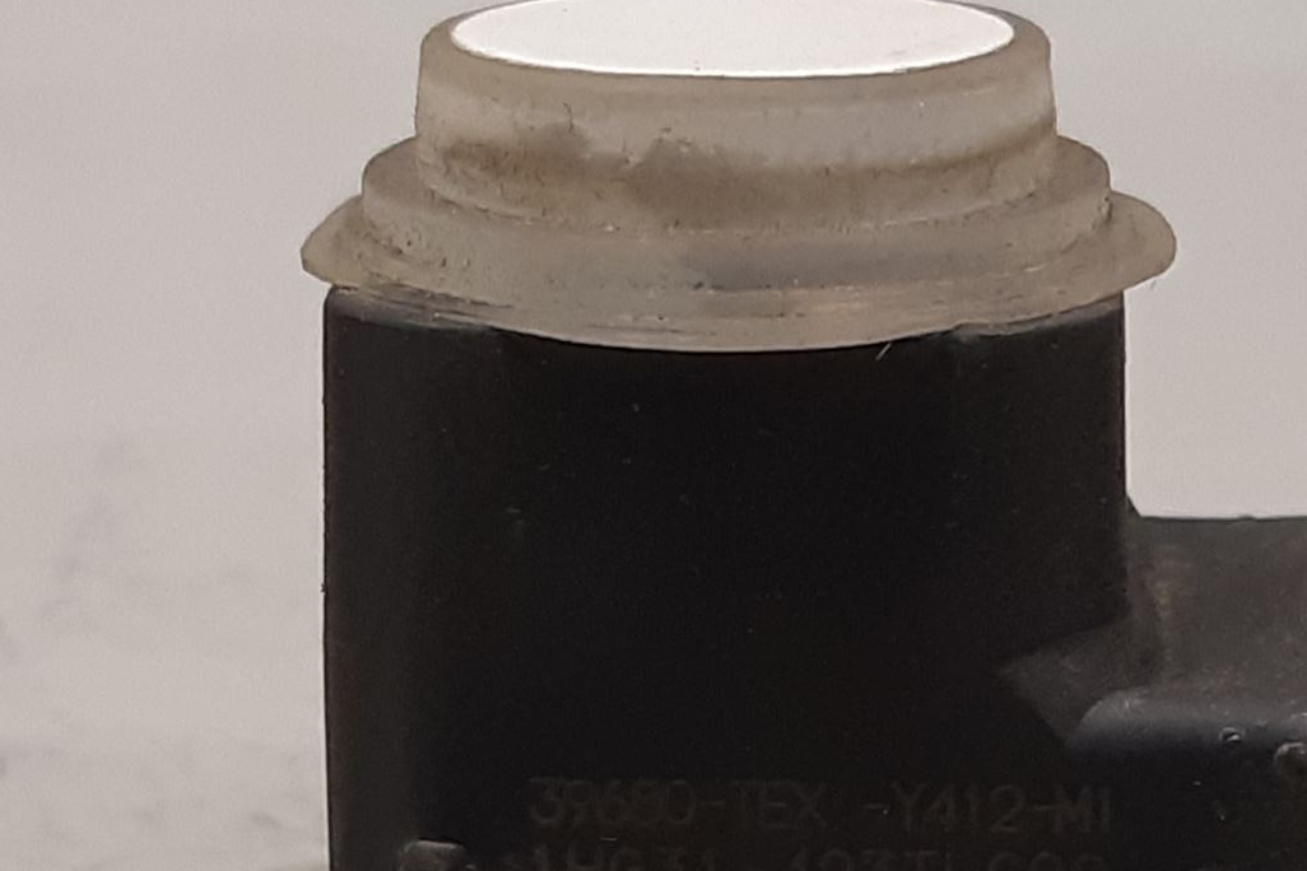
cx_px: 808
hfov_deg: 36.7
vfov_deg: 23.8
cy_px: 902
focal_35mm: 54
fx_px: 1960
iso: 125
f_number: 1.7
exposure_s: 1/50
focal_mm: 3.93
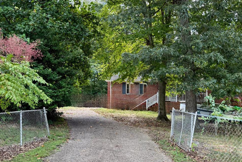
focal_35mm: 37
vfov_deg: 36.0
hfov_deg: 51.9
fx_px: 249
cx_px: 126
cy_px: 78
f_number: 1.78
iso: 100
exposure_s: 1/356
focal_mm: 6.76
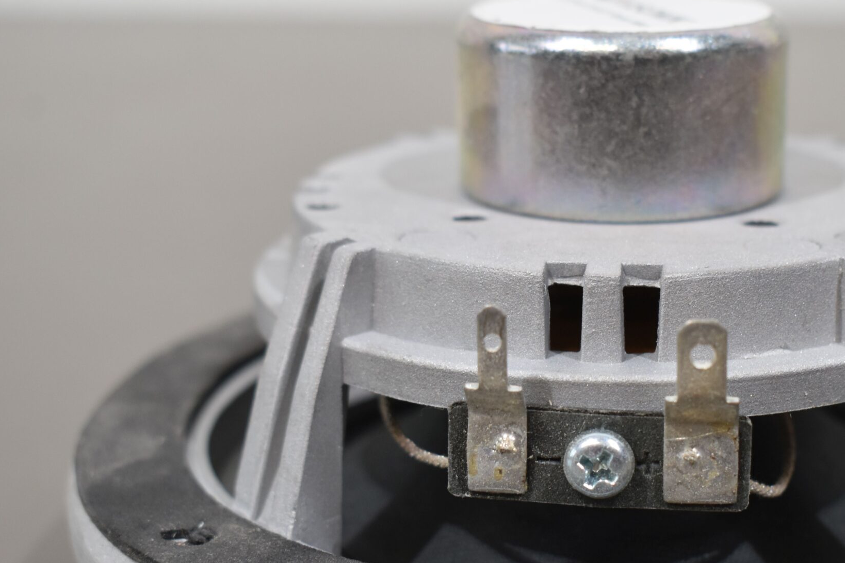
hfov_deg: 26.7
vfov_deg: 18.2
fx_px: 1760
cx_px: 602
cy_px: 353
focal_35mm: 75
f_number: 5.6
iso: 560
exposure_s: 1/60
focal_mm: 32
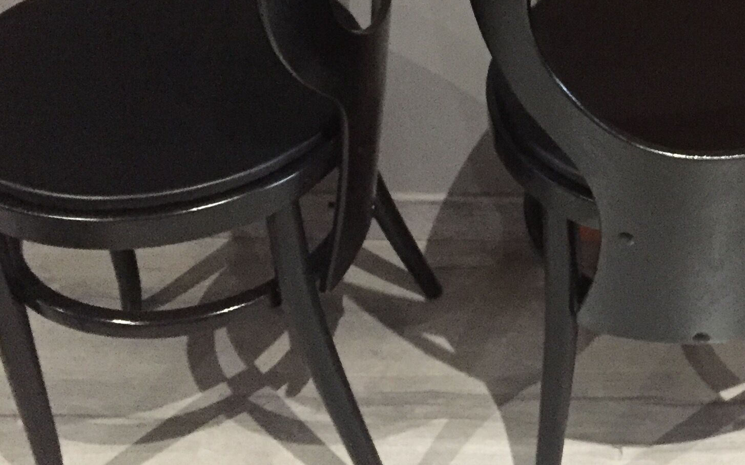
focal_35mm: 69
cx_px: 697
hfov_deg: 28.4
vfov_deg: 18.6
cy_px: 73
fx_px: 1401
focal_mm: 4.15
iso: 400
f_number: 2.2
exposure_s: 1/17
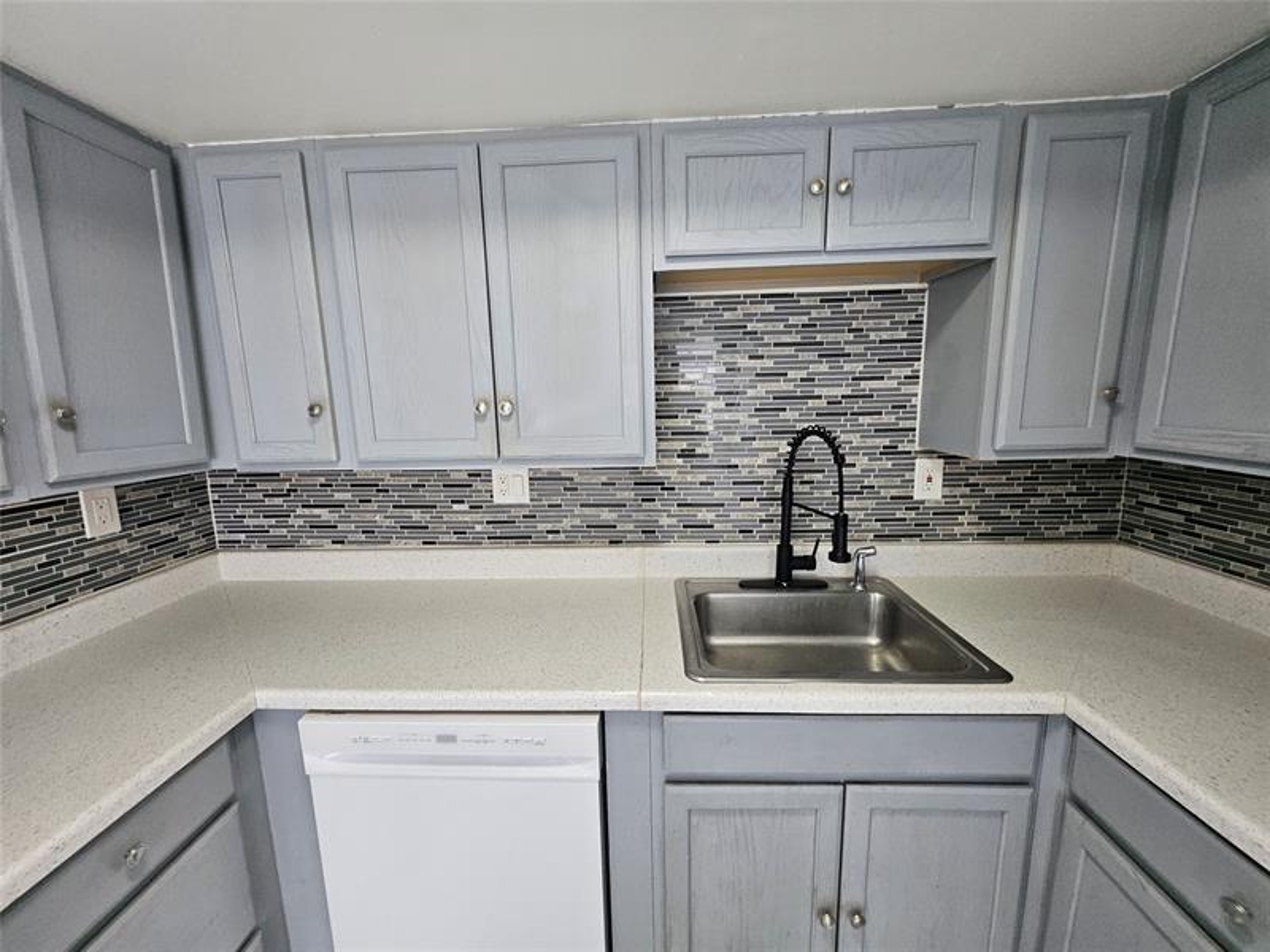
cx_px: 635
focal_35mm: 13
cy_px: 476
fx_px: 477
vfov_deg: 89.9
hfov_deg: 106.2
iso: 200
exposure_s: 1/60
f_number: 2.2
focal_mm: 1.74
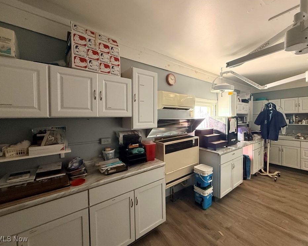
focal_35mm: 15
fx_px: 137
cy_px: 120
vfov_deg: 84.0
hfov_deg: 96.7
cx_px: 164
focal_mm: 2.22
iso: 400
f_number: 2.2
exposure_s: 1/60
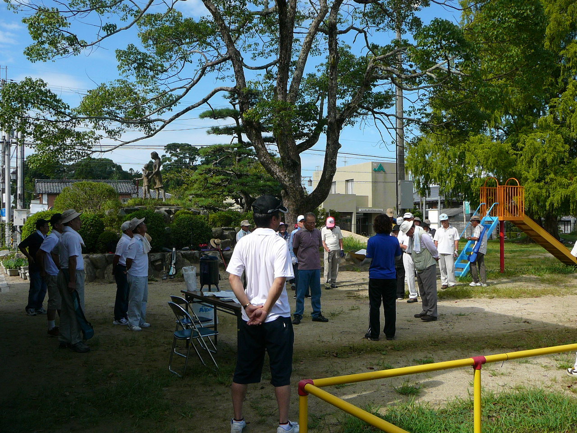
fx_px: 583
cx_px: 288
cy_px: 216
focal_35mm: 35
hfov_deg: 52.6
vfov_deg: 40.7
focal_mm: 5.2
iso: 80
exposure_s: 1/400
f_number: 5
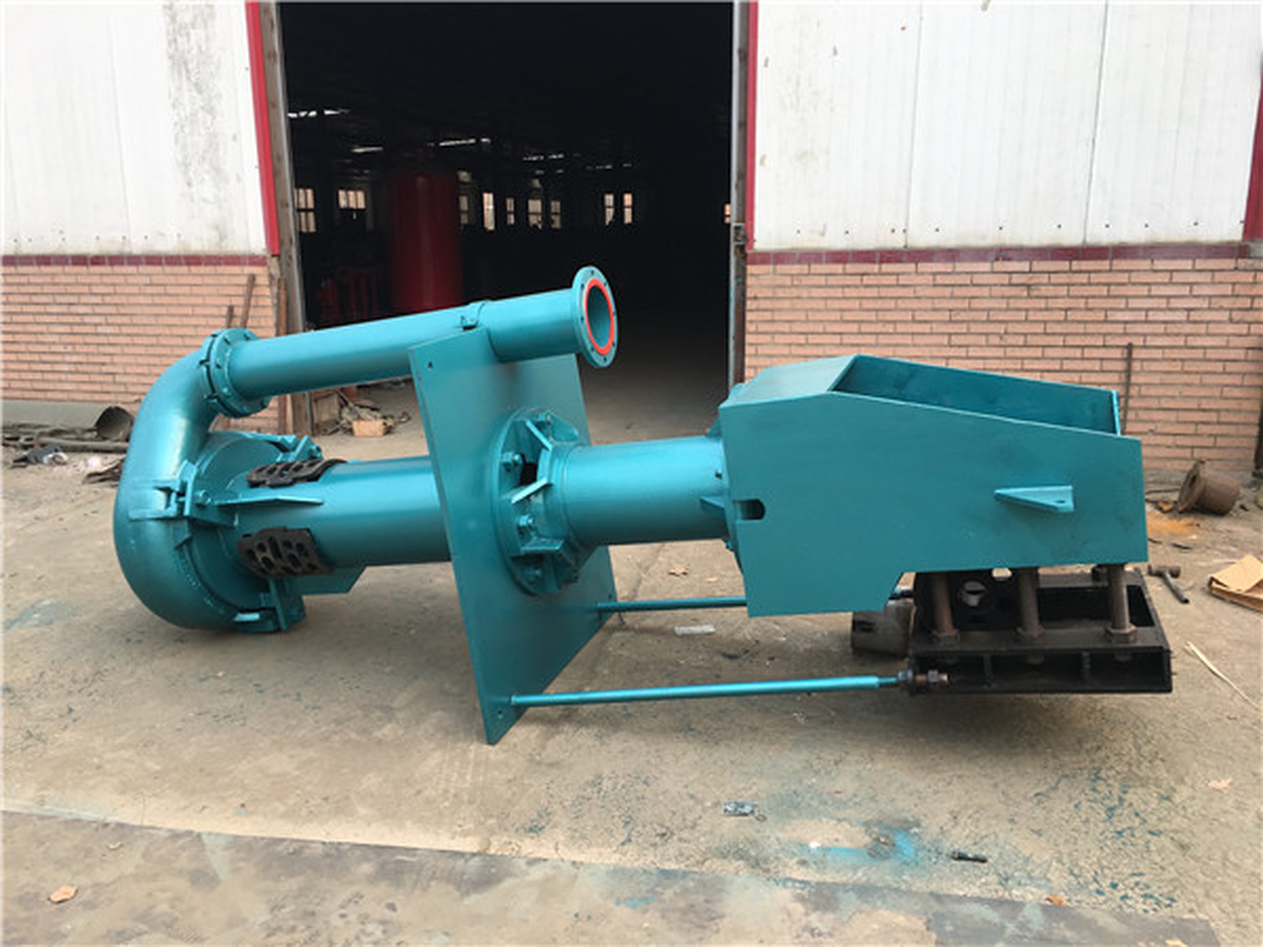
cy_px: 474
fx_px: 1058
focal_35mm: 29
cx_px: 632
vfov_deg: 48.2
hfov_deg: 61.7
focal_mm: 4.15
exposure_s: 1/207
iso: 25
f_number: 2.2
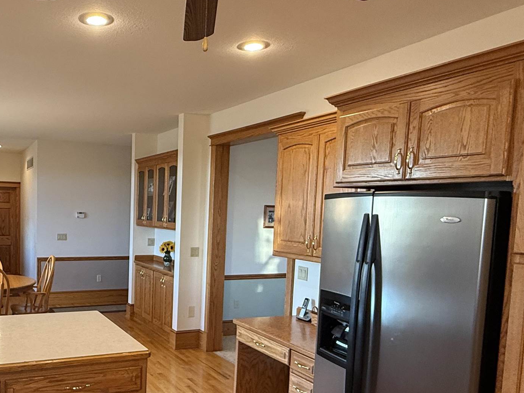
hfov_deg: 55.2
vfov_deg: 45.0
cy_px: 249
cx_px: 124
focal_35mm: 31
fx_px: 469
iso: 250
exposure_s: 1/60
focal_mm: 2.22
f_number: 2.2
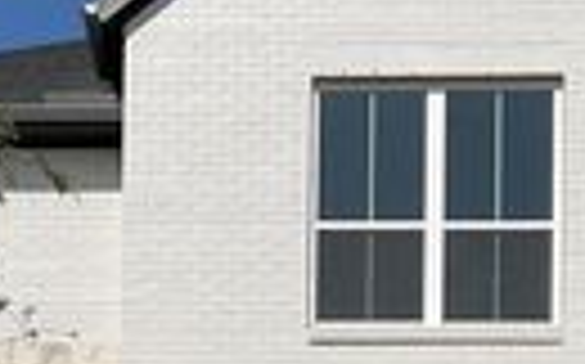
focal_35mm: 118
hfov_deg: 17.6
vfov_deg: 10.6
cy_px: 582
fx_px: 1880
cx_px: 166
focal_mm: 3
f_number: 1.8
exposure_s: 1/5814
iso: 16
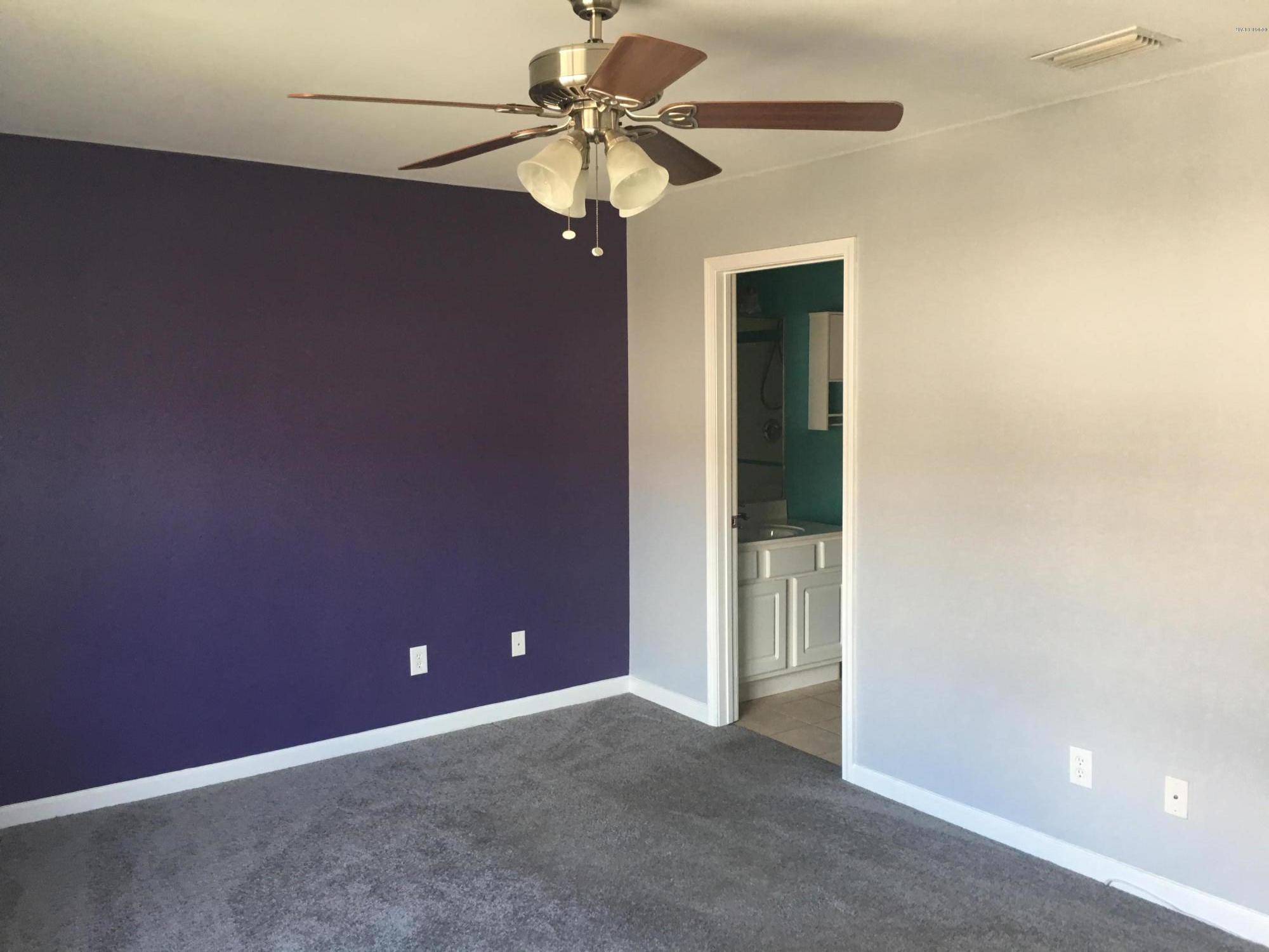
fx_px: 1063
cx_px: 634
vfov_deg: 48.2
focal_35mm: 29
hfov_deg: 61.7
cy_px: 476
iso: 40
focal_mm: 4.15
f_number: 2.2
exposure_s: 1/15
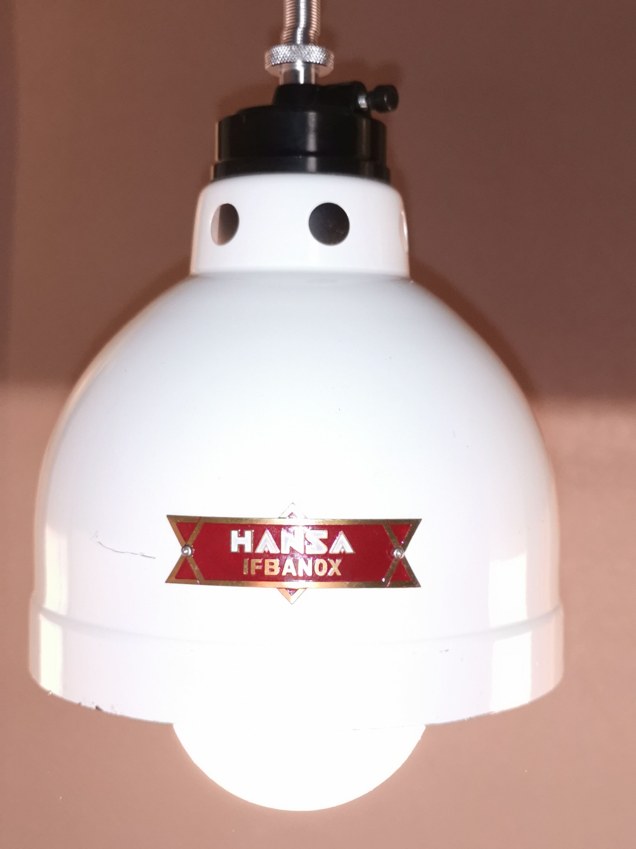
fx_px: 1225
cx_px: 318
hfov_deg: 29.1
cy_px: 424
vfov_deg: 38.2
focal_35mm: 50
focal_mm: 5.58
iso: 200
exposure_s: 1/100
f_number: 1.8
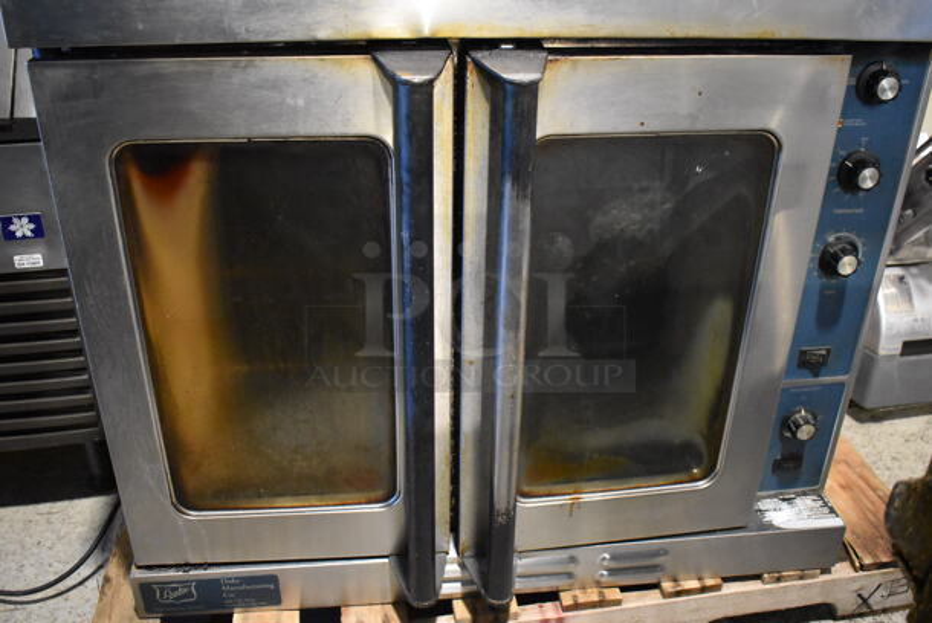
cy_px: 312
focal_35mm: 34
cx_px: 466
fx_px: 894
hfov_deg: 55.1
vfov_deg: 38.4
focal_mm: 23
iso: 7200
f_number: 3.8
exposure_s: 1/125
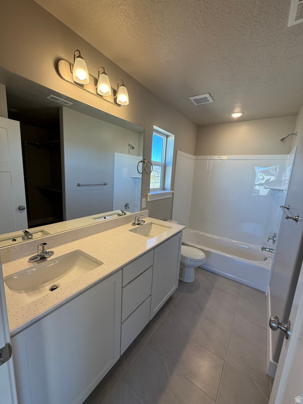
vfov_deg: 102.1
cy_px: 202
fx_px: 163
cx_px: 152
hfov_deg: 85.7
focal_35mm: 14
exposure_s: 1/120
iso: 80
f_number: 2.2
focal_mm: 2.22
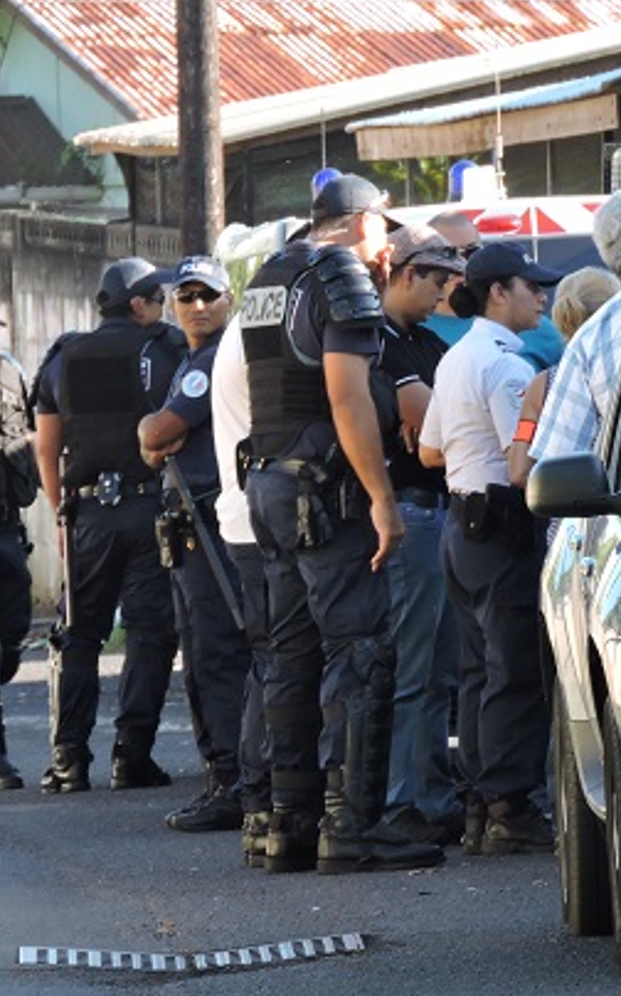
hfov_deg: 1.9
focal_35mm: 682
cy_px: 480
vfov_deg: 3.1
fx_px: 18494
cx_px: 402
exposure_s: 1/125
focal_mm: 71.7
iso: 220
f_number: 5.6
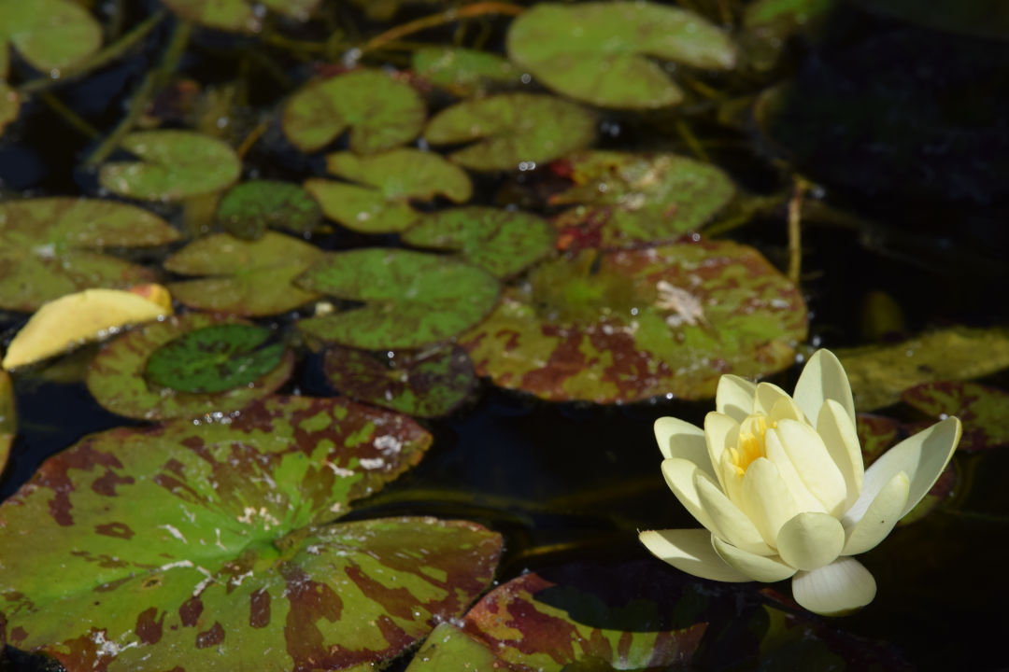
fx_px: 3573
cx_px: 504
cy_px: 336
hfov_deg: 16.1
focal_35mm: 128
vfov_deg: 10.8
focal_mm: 85
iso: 100
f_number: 9
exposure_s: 1/320
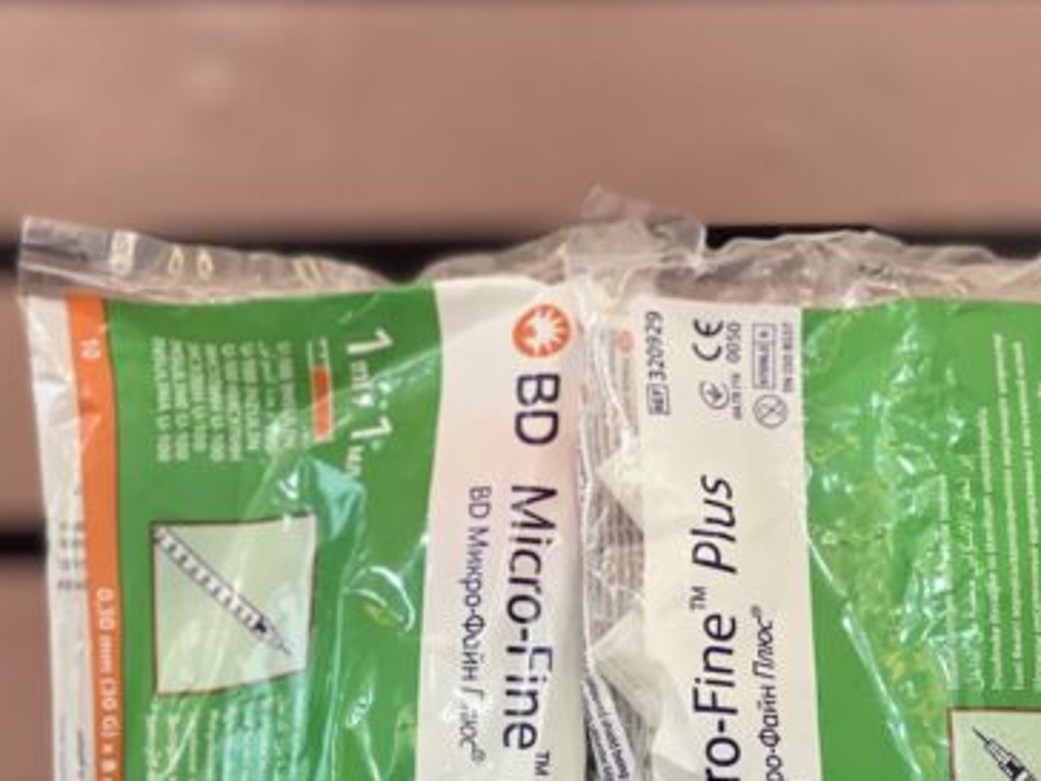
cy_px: 589
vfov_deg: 11.6
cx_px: 546
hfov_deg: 15.5
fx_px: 3819
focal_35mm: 127
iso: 400
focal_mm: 9
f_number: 2.8
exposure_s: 1/33
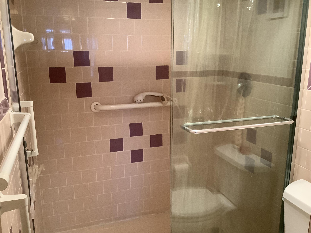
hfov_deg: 58.4
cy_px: 116
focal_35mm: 31
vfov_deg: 45.4
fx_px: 279
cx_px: 156
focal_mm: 3.3
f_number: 2.4
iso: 200
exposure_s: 1/60
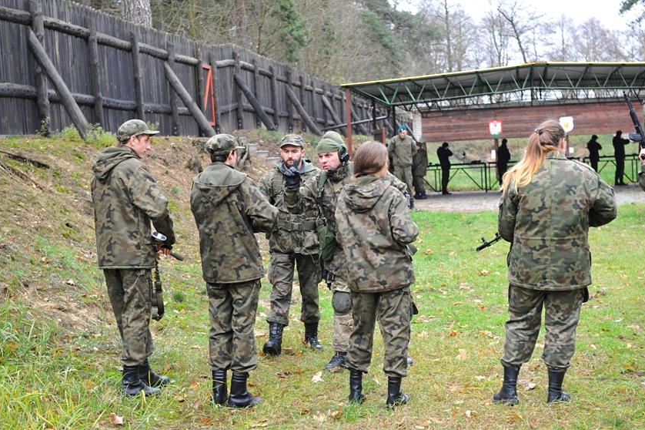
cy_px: 217
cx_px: 325
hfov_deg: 28.5
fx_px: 1272
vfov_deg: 19.2
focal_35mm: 71
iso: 640
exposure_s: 1/100
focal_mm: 70
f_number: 5
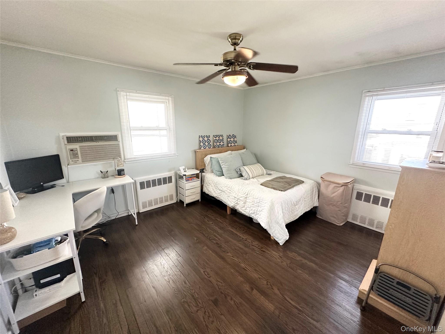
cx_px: 222
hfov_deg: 102.1
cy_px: 167
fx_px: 180
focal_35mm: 14
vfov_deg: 85.7
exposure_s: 1/120
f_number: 2.2
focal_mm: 2.22
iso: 320
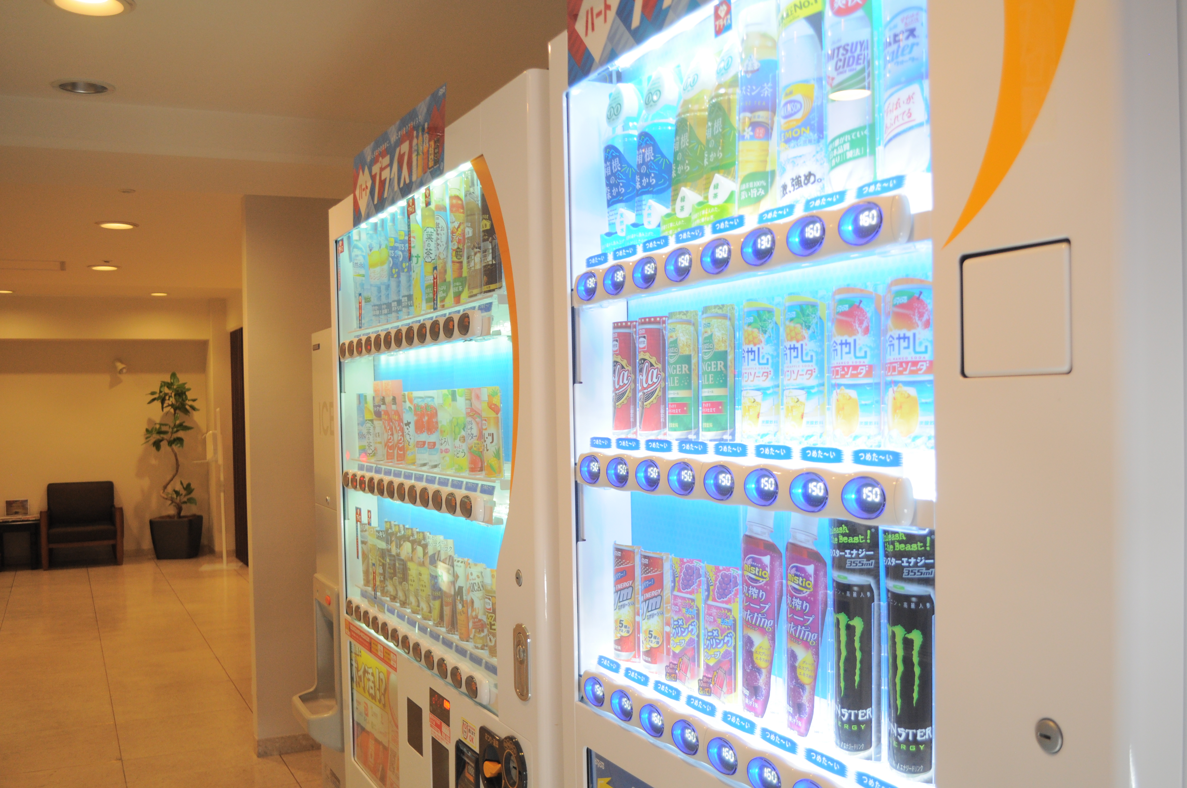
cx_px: 594
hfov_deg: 57.3
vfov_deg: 39.9
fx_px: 1087
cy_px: 394
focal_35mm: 33
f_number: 4
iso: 640
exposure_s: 1/60
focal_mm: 22
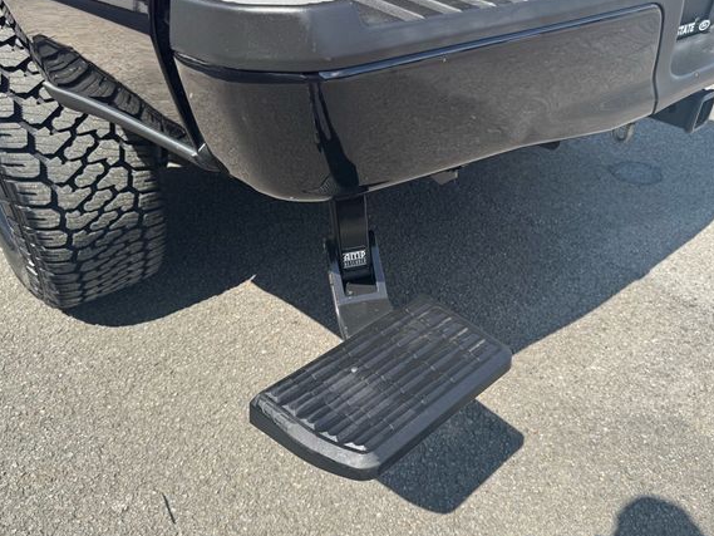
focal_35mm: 27
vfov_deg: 51.3
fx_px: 557
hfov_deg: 65.3
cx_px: 379
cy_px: 294
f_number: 1.78
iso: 80
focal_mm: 6.76
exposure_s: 1/1869
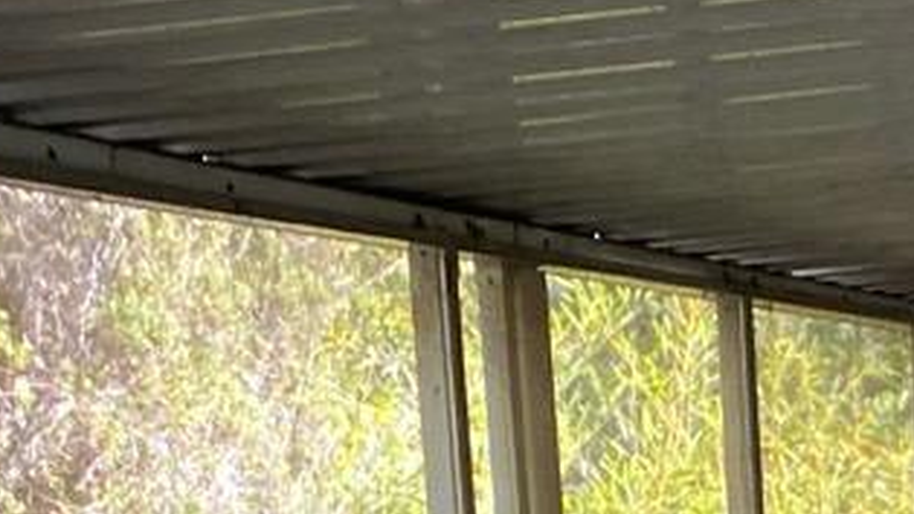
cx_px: 1529
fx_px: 3271
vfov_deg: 8.0
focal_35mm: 135
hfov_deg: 14.4
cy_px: 1407
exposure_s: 1/121
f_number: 1.8
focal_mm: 4.25
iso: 125
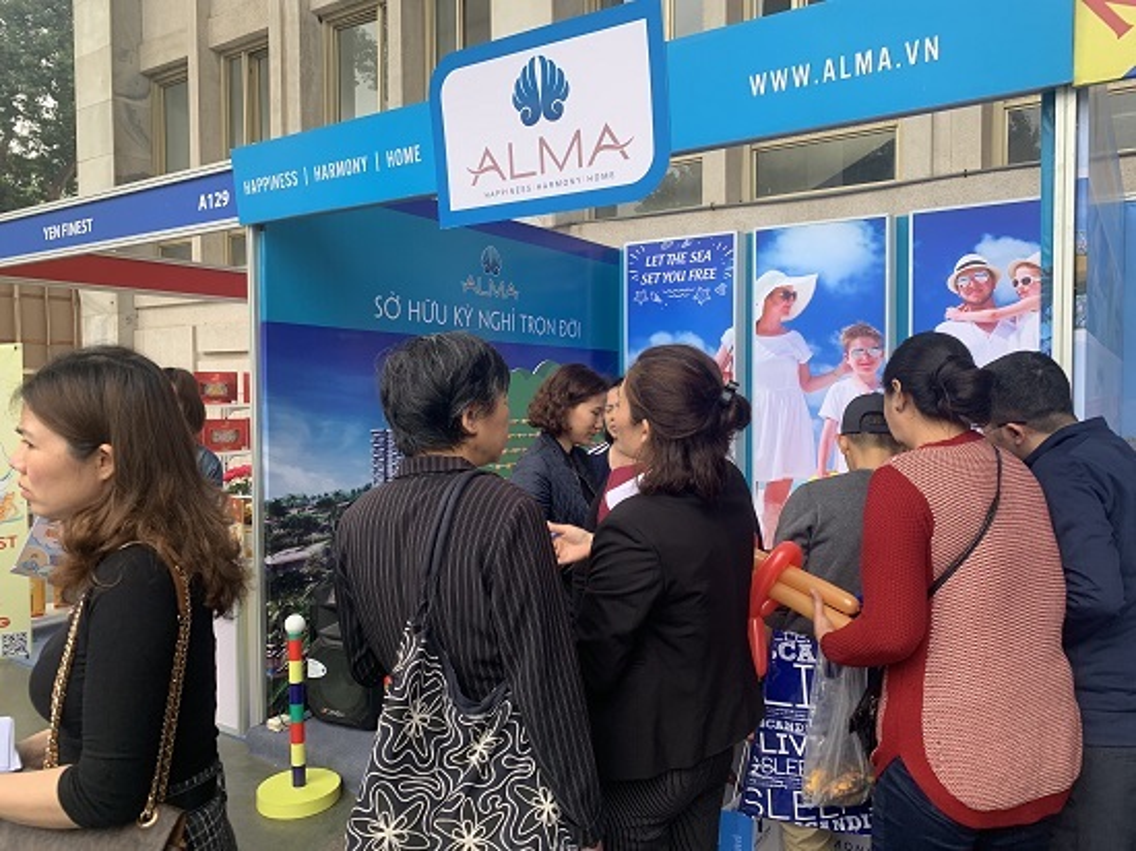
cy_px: 426
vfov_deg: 53.0
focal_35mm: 26
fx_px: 853
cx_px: 568
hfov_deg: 67.3
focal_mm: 4.25
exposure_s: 1/121
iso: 40
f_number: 1.8
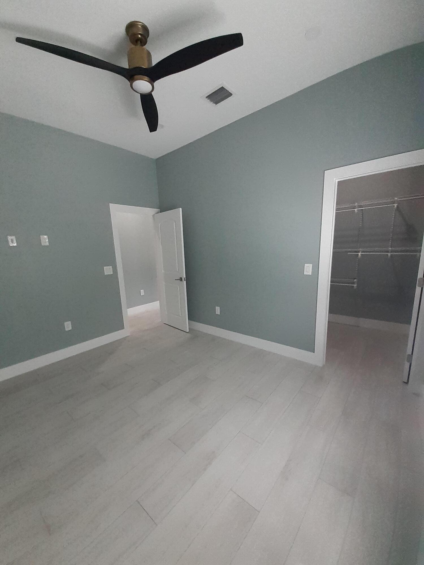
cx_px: 212
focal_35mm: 13
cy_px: 282
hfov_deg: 89.9
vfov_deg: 106.2
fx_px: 212
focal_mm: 1.13
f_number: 2.2
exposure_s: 1/50
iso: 200
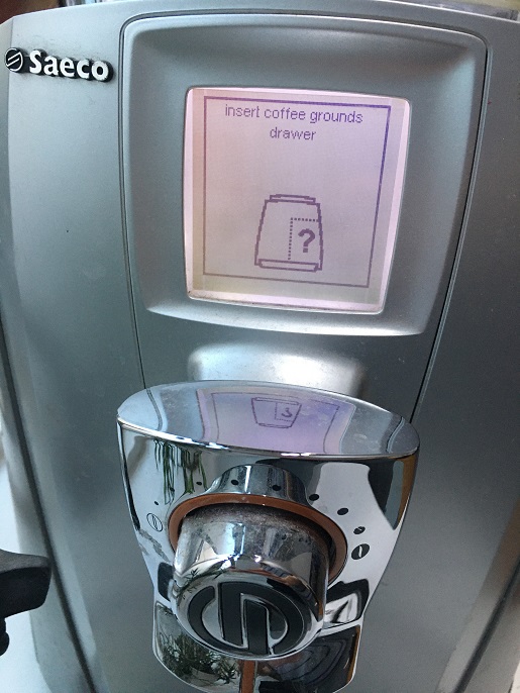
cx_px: 260
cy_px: 346
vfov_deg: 61.6
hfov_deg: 48.3
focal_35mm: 29
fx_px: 580
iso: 200
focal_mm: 4.15
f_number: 2.2
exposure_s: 1/33
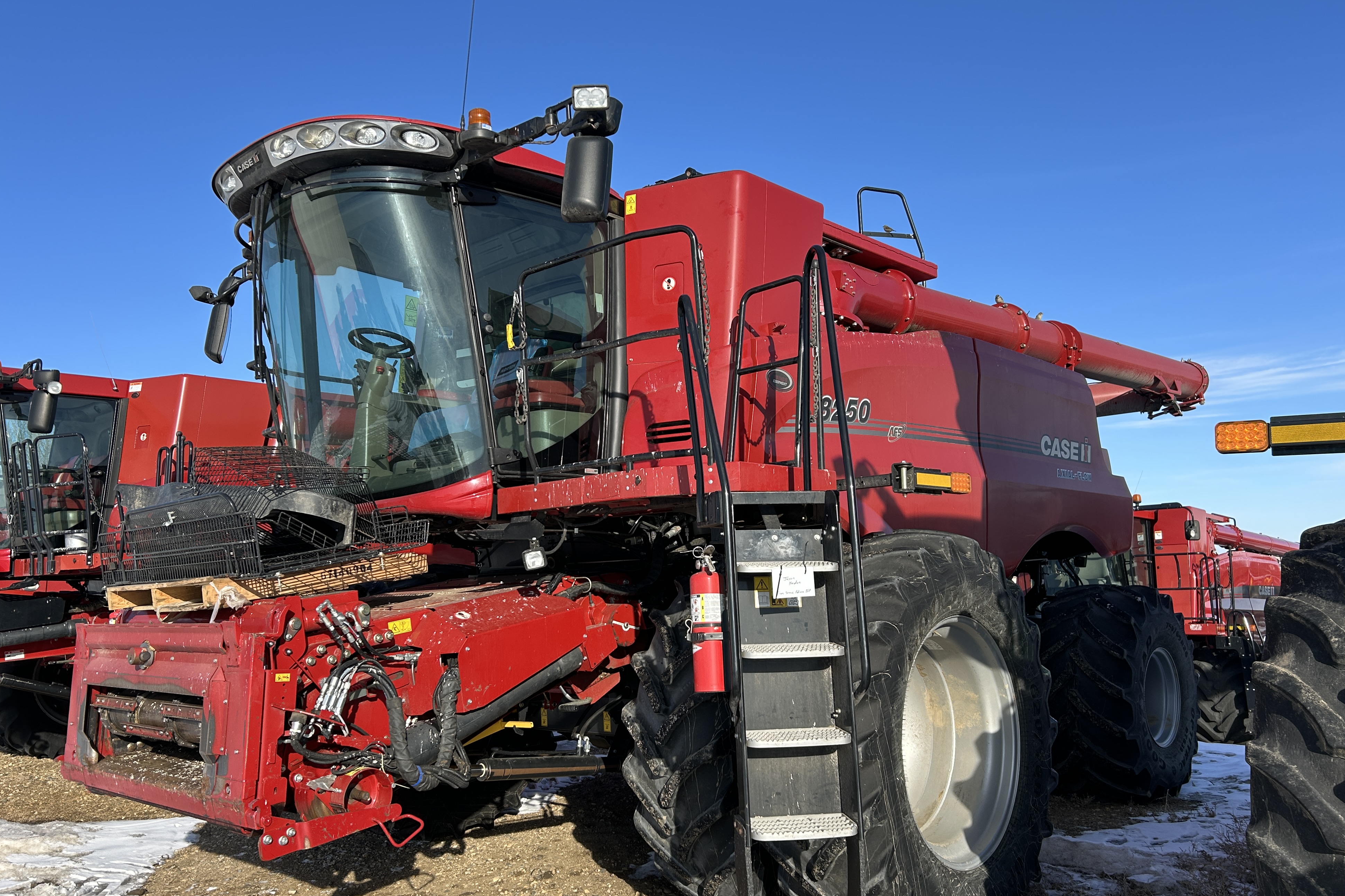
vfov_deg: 46.4
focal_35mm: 28
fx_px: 1046
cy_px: 477
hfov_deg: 65.5
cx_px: 669
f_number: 1.5
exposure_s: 1/2513
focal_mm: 5.7
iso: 50
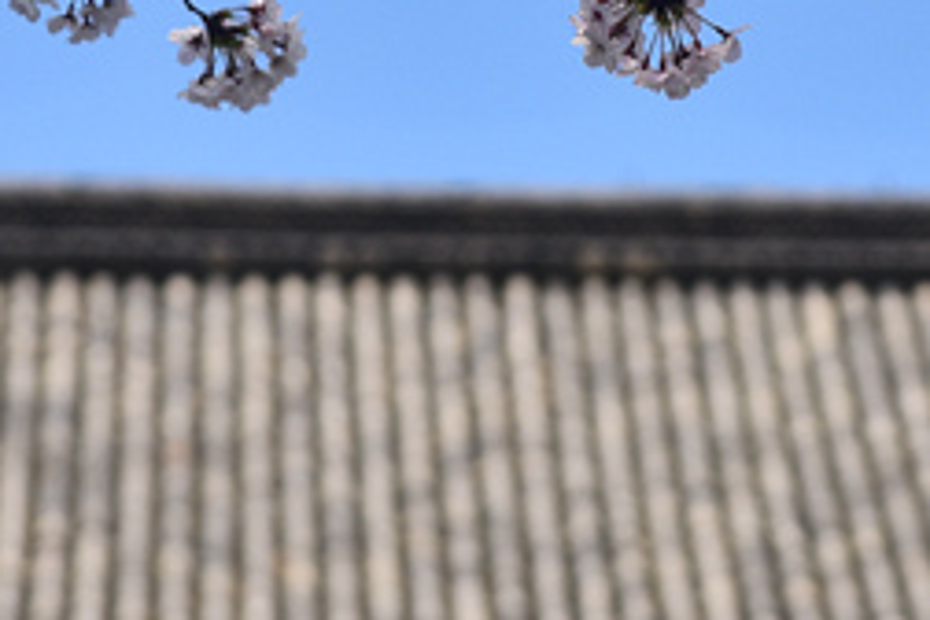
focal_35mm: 355
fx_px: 9170
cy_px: -188
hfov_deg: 5.8
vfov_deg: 3.9
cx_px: 675
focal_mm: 112
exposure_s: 1/800
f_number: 5.6
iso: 100
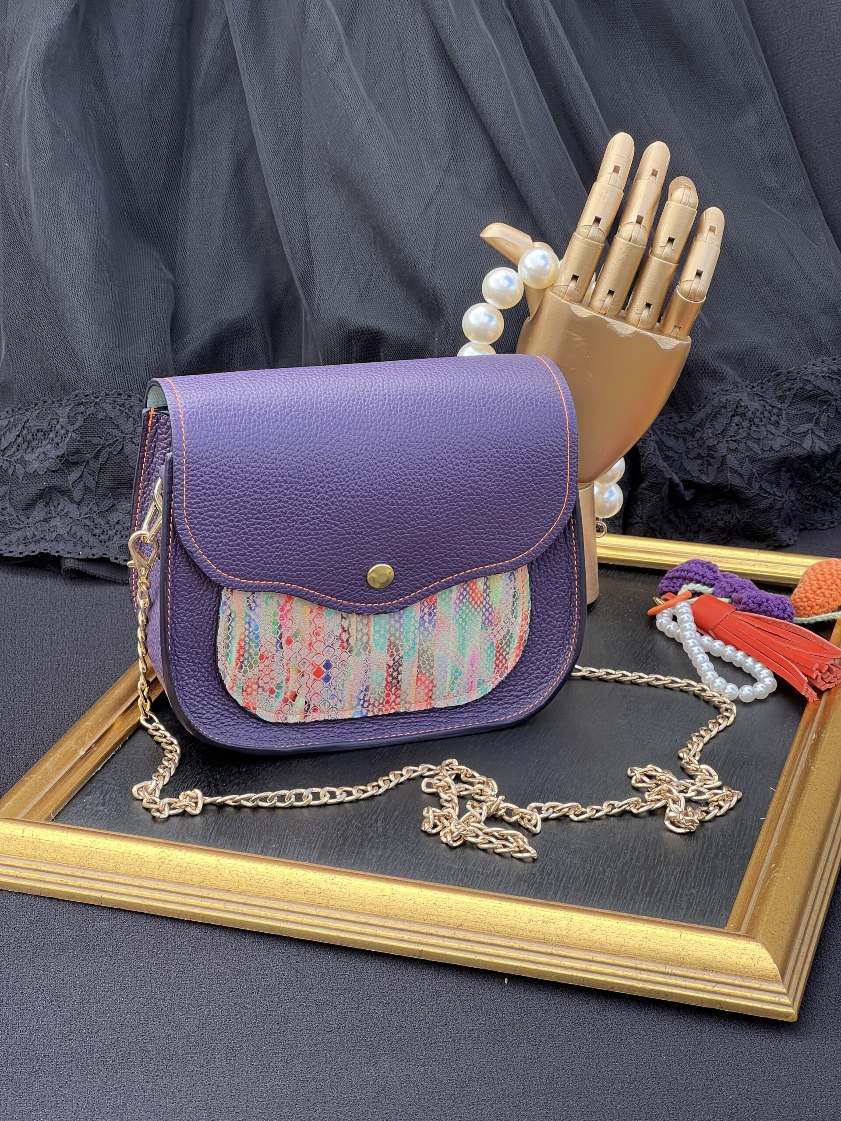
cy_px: 560
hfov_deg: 19.1
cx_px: 420
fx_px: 2494
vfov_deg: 25.3
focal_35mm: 77
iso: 40
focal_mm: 9
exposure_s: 1/99
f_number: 2.8
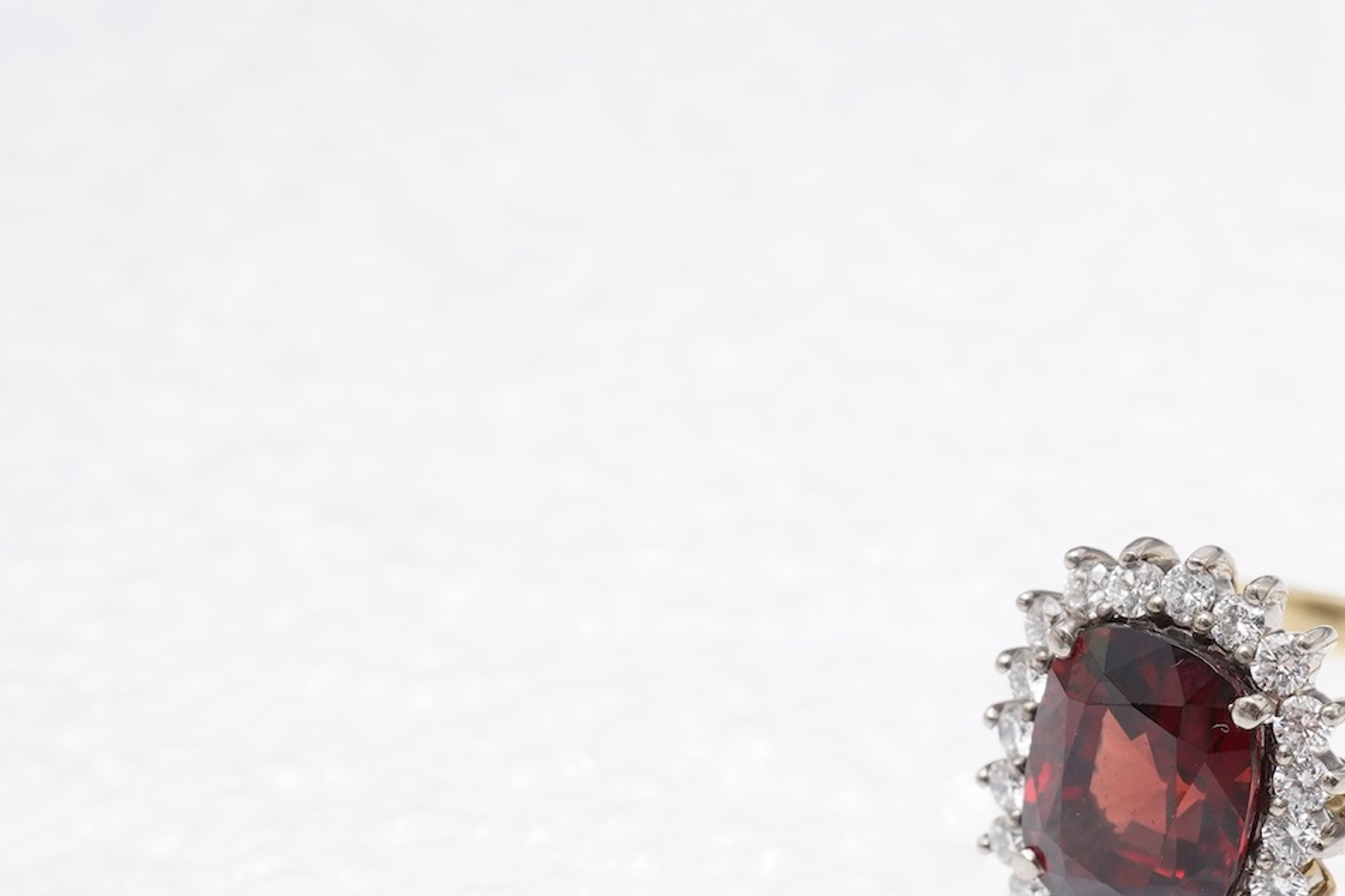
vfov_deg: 15.9
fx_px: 3175
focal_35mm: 85
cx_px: 1243
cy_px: 780
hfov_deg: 23.2
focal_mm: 30
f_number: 18
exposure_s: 1/125
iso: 500
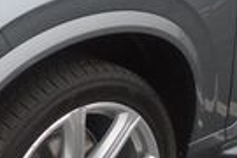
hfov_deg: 16.0
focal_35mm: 128
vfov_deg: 10.7
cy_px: 18
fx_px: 843
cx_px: 86
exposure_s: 1/80
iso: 100
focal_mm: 4.6
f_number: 3.2
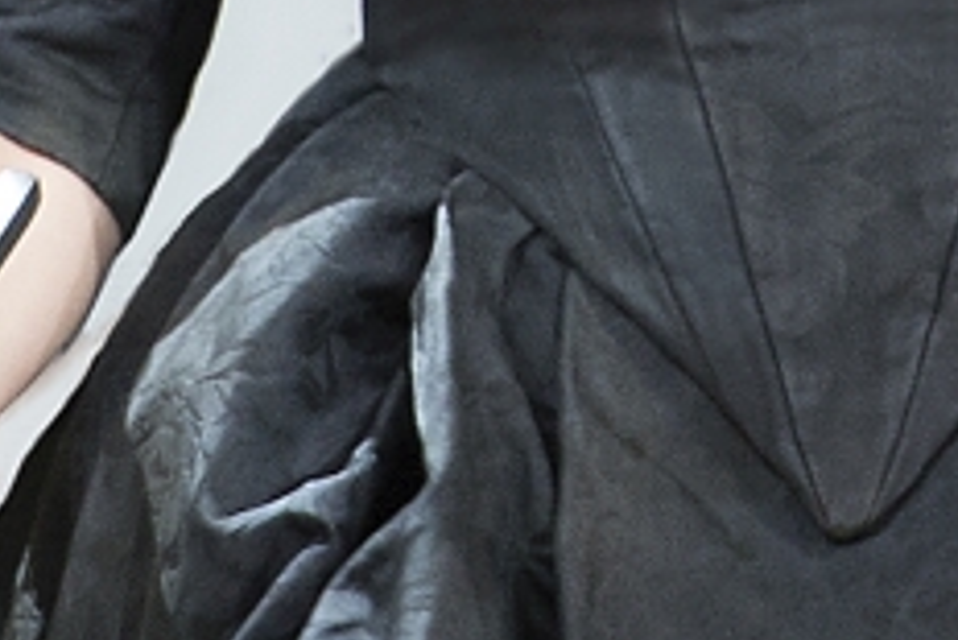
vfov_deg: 1.6
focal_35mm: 883
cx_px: 657
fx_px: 23511
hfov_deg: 2.3
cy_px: -450
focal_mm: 200
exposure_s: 1/200
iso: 2000
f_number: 3.5
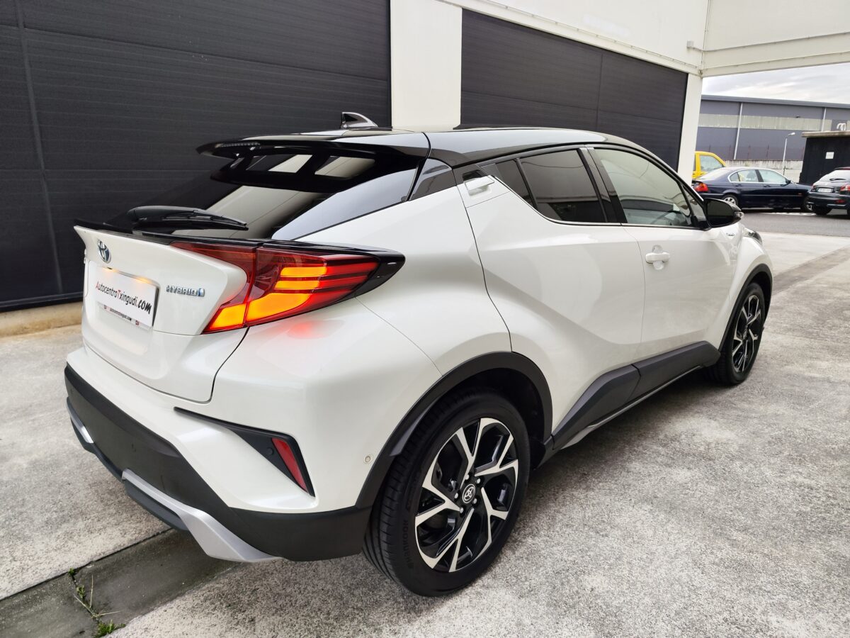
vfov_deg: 58.9
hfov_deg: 73.9
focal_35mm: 23
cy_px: 319
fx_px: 565
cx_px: 425
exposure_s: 1/100
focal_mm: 7.01
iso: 202
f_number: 1.69
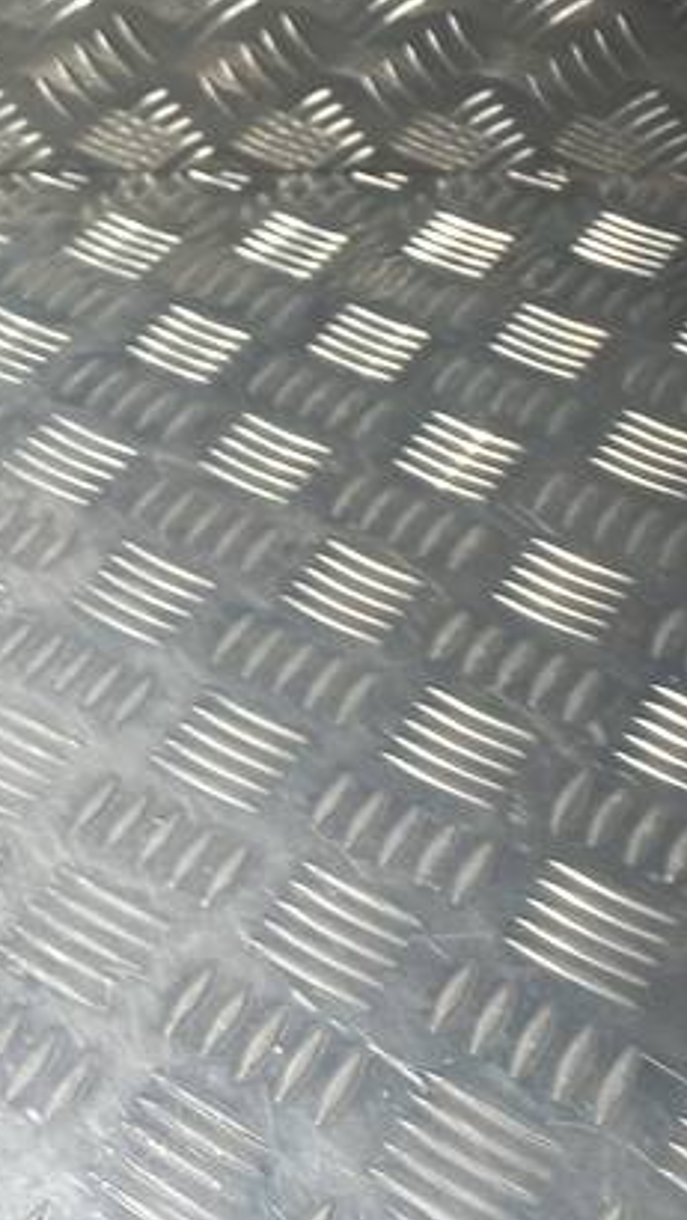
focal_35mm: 68
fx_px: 2199
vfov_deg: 30.5
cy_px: 315
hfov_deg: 14.2
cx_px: -782
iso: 64
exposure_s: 1/50
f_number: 1.8
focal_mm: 4.6
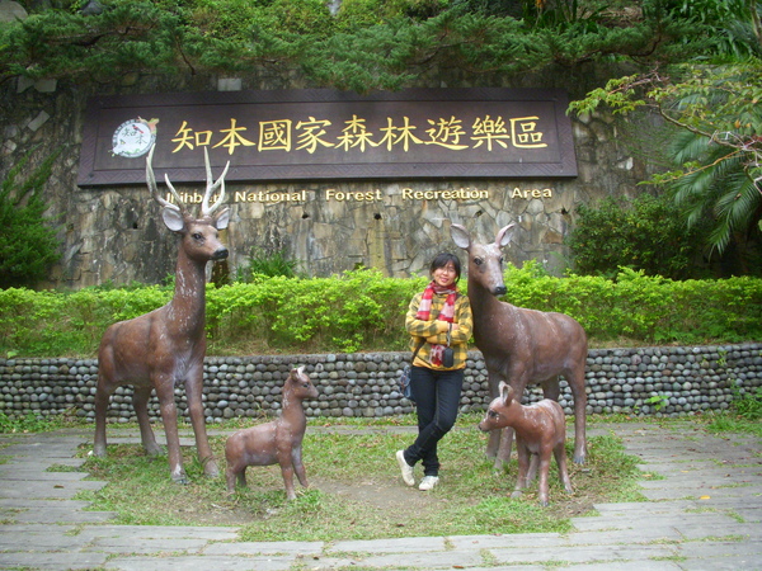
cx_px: 381
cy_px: 286
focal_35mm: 38
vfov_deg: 37.7
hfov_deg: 49.0
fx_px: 836
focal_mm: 6.3
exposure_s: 1/125
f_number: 3.3
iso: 250
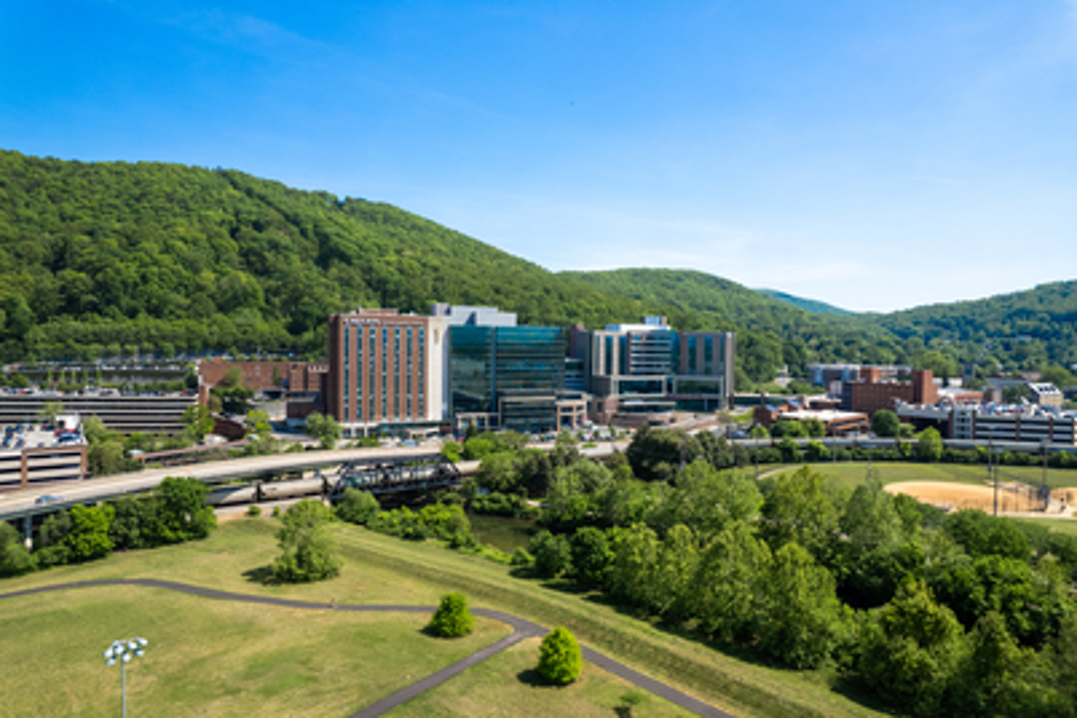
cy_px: 359
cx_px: 538
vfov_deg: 57.2
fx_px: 658
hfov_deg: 78.6
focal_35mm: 22
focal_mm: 8.38
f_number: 2.8
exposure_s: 1/1600
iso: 100
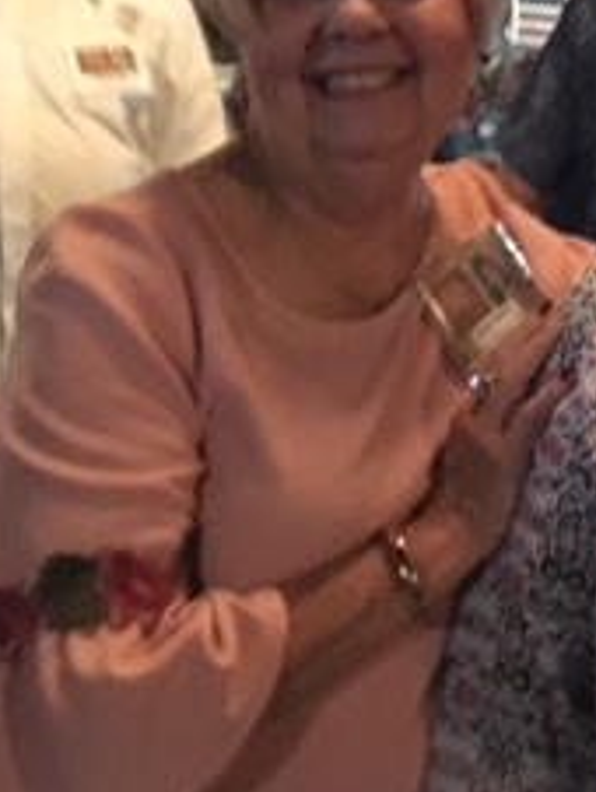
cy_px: 298
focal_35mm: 82
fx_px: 1879
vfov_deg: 23.8
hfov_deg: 16.6
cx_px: 866
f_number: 2.2
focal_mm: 4.15
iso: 800
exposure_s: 1/15
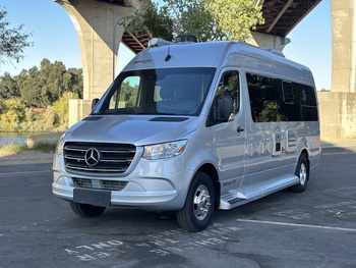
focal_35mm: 48
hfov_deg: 39.6
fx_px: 494
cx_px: 178
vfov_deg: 30.3
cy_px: 134
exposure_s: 1/756
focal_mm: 6.86
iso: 80
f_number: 1.78
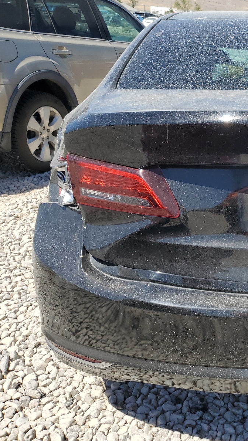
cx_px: 283
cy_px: 221
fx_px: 444
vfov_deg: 52.8
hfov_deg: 28.0
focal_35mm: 38
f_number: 1.5
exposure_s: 1/2500
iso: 50
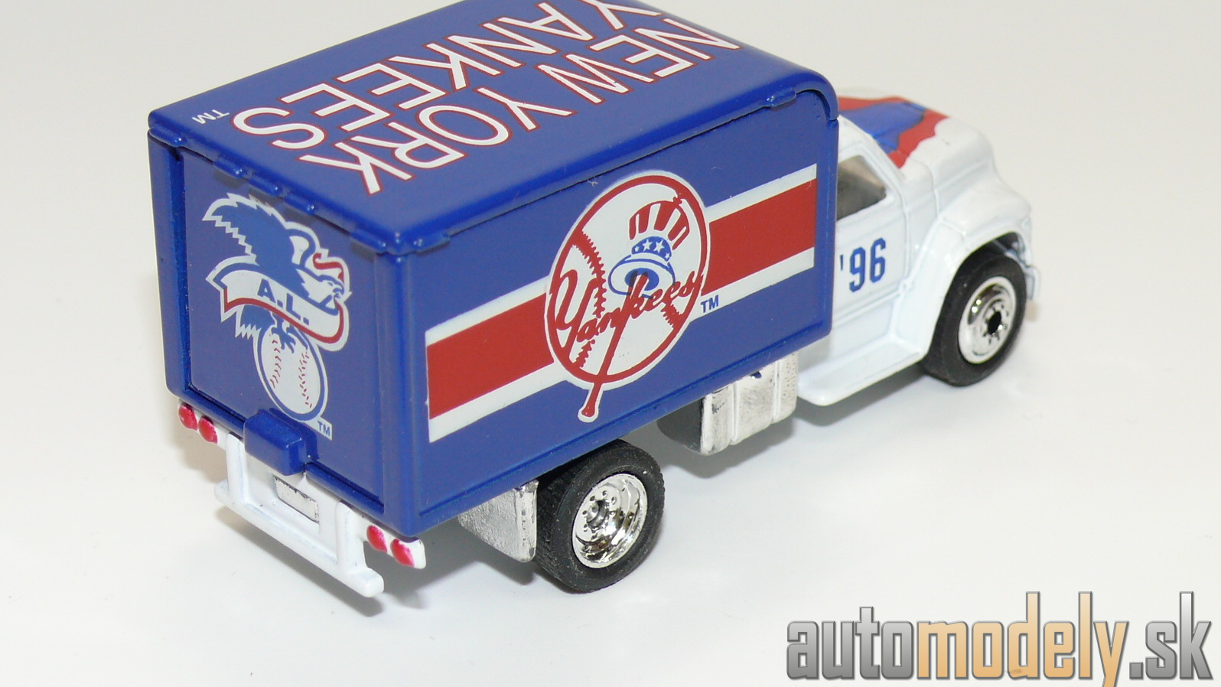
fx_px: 3076
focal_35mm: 95
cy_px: 249
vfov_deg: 12.7
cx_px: 610
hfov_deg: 22.5
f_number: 4
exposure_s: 1/30
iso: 100
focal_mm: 12.3
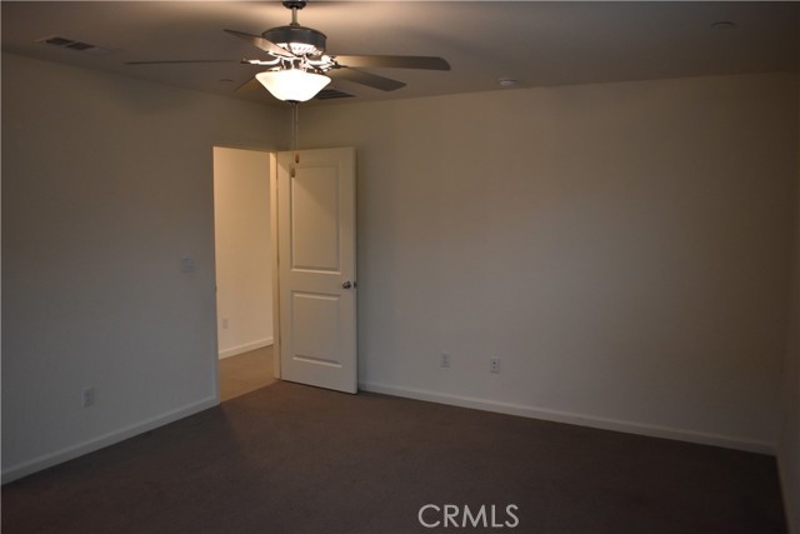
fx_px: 600
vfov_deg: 48.0
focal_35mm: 27
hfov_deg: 67.4
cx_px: 400
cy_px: 267
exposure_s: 1/200
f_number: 3.5
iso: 800
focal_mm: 18
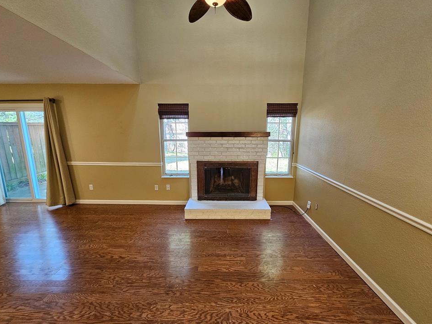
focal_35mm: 14
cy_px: 164
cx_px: 219
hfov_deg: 102.1
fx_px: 175
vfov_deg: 85.7
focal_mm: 2.2
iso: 200
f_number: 2.2
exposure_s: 1/60
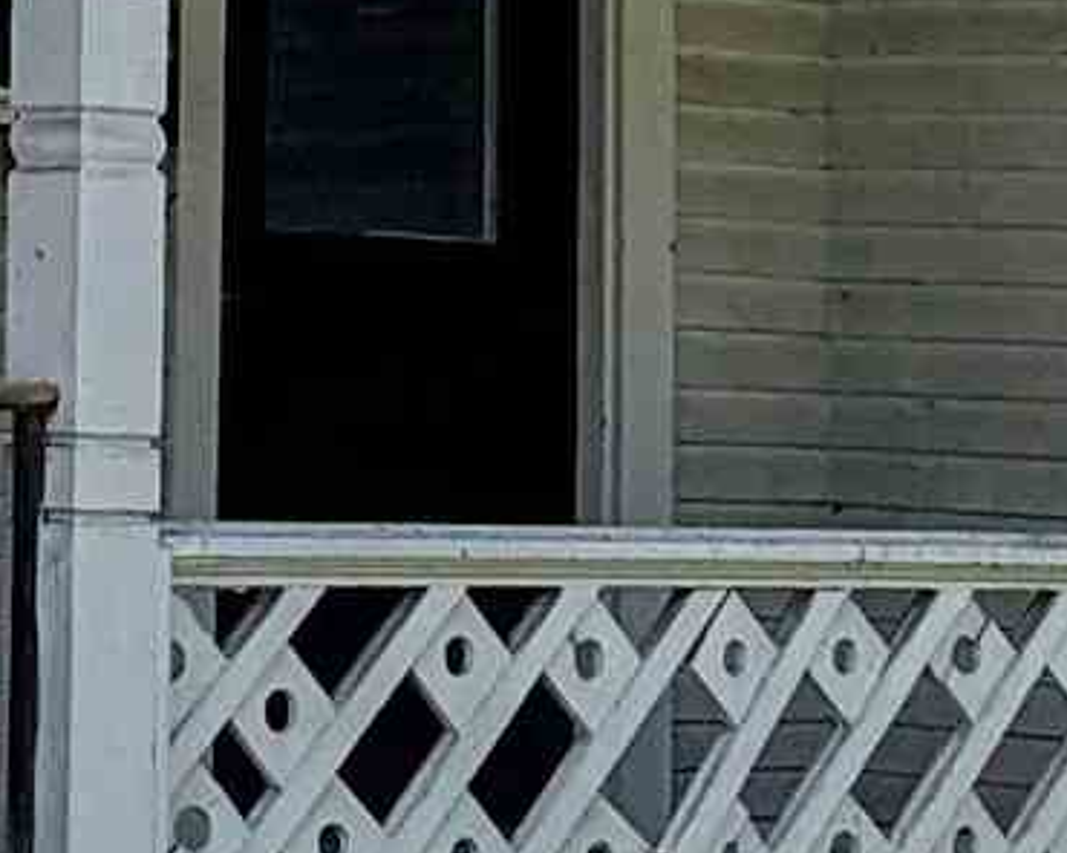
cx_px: -242
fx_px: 6916
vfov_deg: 6.8
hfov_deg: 8.7
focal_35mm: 219
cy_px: -821
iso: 58
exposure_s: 1/2611
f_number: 1.73
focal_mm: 4.38
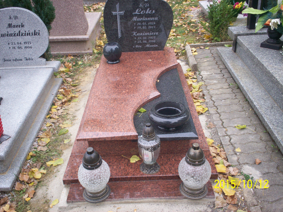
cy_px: 106
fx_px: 294
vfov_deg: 39.7
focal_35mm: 36
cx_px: 142
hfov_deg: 51.4
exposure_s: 1/78.2
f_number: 4.5
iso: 100
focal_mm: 6
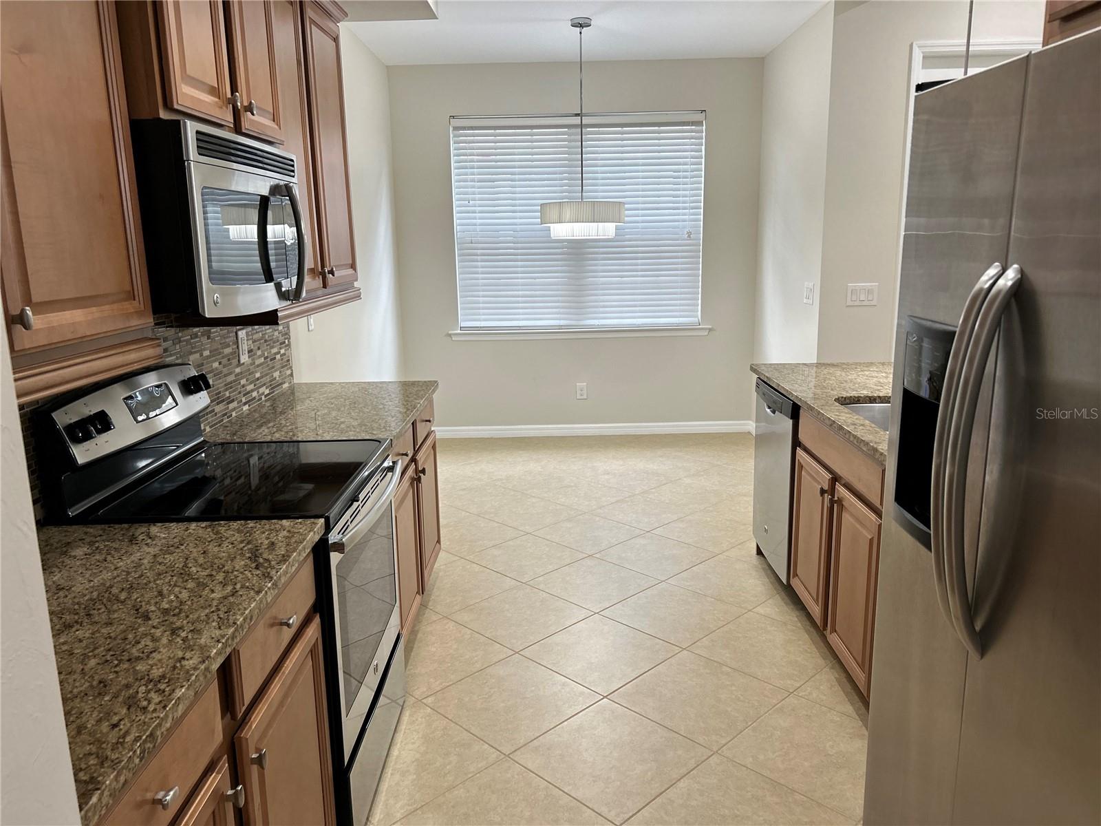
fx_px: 827
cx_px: 550
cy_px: 413
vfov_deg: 53.1
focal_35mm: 26
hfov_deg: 67.3
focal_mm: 5.7
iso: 100
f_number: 1.5
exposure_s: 1/120
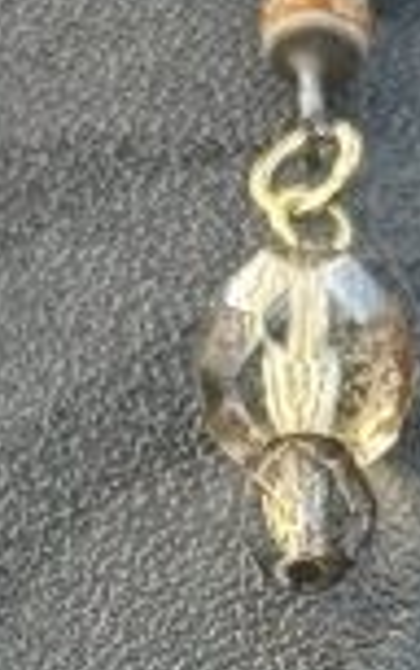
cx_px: 127
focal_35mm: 398
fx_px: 7269
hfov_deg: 3.3
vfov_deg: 5.2
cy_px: 1025
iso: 100
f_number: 1.78
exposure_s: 1/77
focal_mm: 6.76
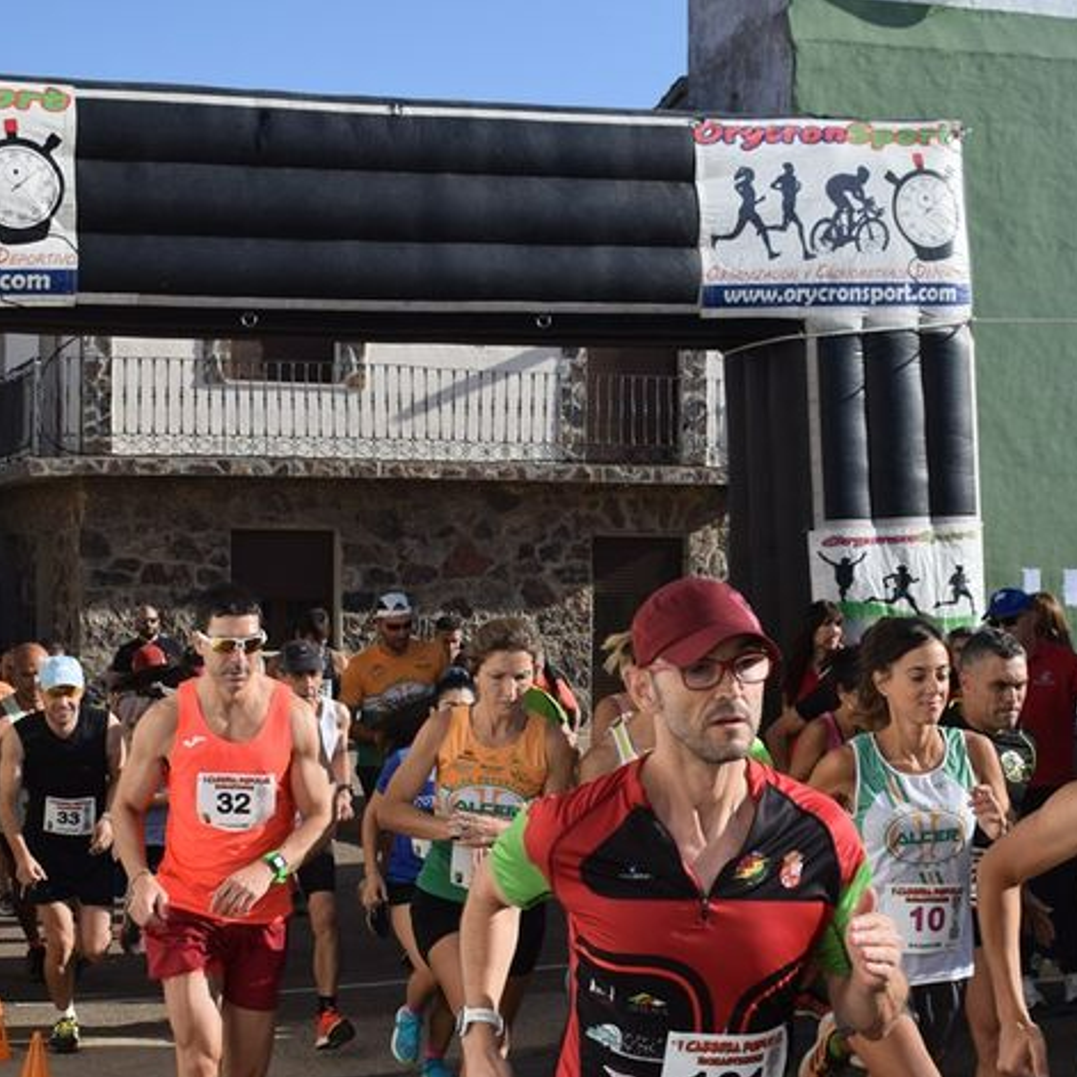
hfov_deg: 26.5
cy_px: 608
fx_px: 2288
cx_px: 542
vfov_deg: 26.5
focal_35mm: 65
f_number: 6.3
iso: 400
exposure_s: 1/1600
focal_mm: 30
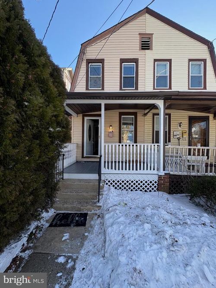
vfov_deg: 102.1
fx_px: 117
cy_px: 144
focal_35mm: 14
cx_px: 108
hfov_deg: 85.7
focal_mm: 2.22
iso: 40
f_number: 2.2
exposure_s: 1/356
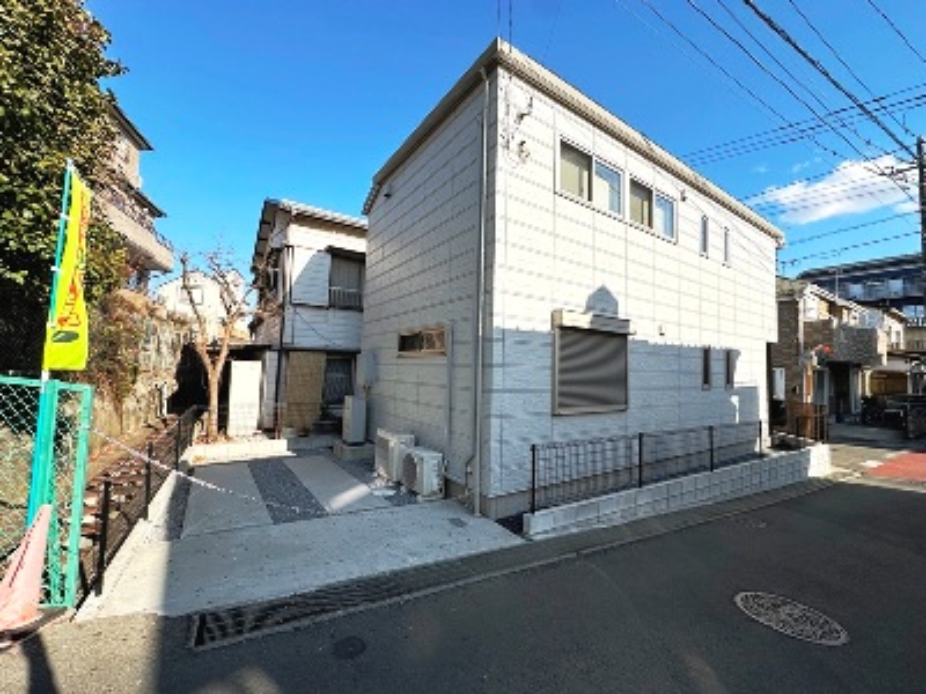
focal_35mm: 14
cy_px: 347
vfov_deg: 85.7
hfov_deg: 102.1
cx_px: 463
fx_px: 375
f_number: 2.2
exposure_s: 1/1618
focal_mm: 2.22
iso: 50
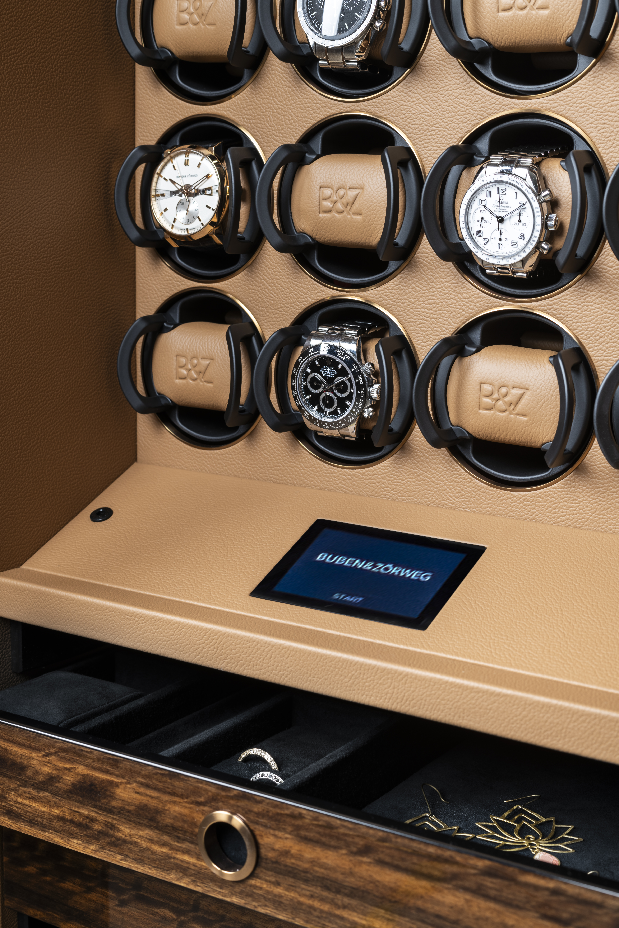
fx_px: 1290
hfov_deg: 27.0
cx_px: 310
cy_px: 464
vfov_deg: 39.6
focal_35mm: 50
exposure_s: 1/200
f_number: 10
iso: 100
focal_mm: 50
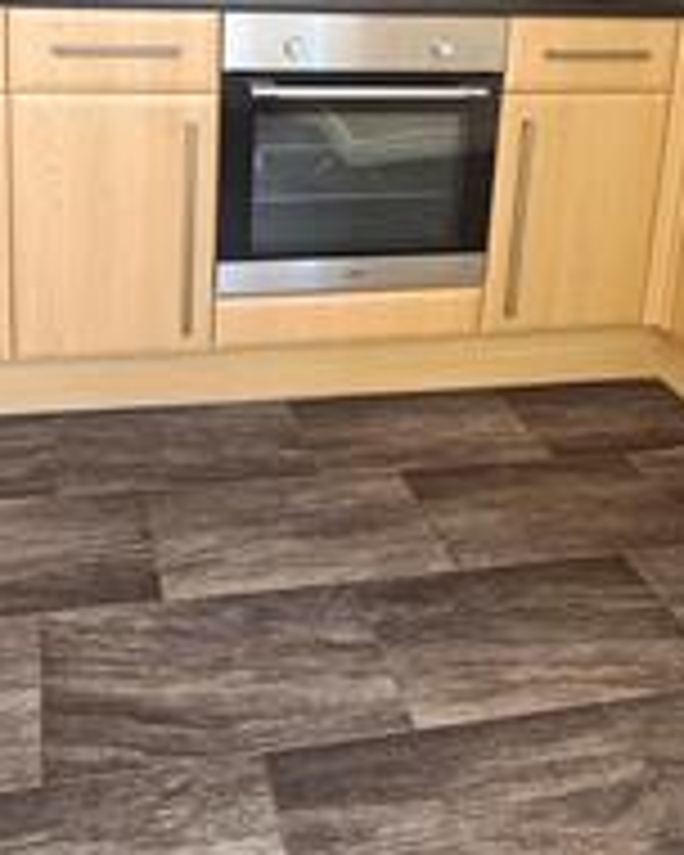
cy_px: 148
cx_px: 333
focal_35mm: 40
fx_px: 1012
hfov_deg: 37.3
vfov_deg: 43.3
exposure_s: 1/50
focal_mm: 2.22
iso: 100
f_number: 2.2
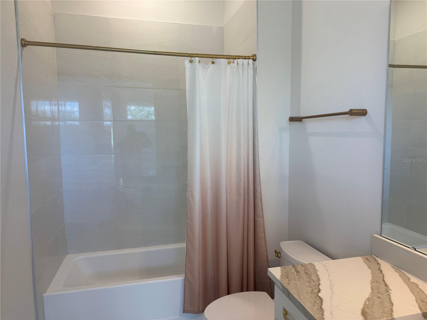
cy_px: 160
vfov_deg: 56.8
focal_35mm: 24
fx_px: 296
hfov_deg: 71.6
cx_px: 214
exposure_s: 1/120
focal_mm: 6.76
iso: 100
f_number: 1.78
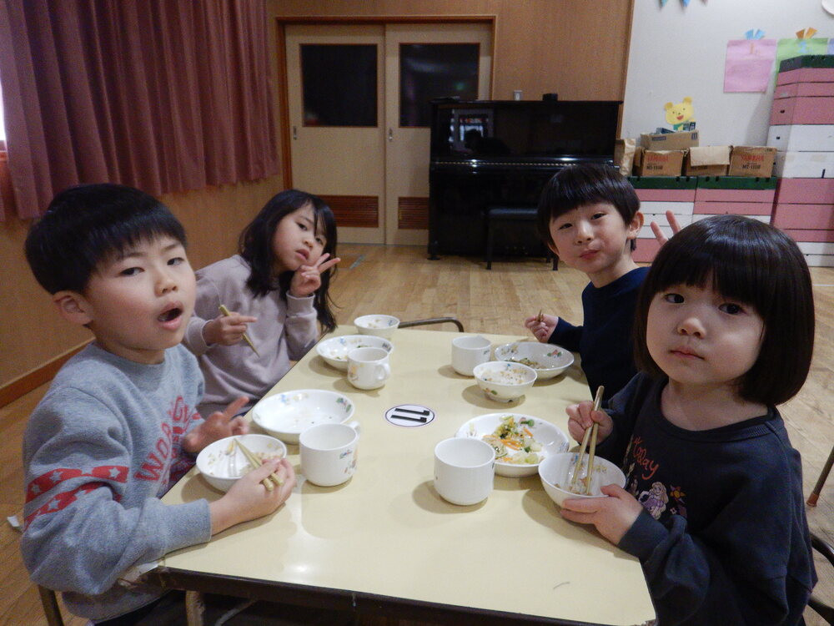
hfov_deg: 71.6
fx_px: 578
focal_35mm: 24
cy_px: 313
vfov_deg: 56.8
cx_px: 417
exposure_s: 1/30
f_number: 2.8
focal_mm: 4.3
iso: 200
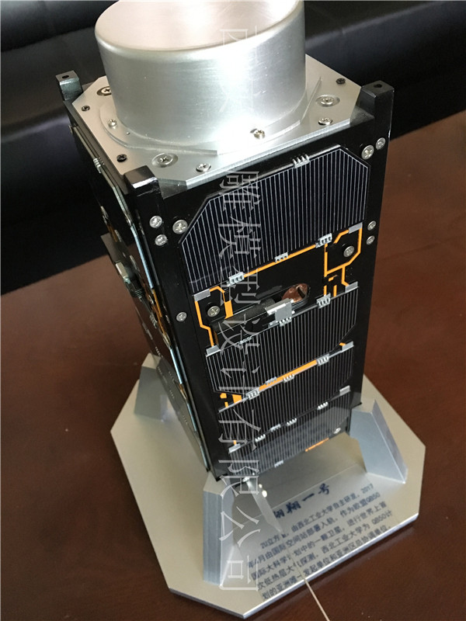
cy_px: 310
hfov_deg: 48.2
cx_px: 233
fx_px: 521
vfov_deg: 61.7
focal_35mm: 29
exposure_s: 1/17
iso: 320
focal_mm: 4.15
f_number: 2.2
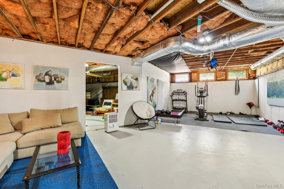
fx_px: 118
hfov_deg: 100.4
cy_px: 94
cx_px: 142
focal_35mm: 15
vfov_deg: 77.3
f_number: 8
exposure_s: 1/5
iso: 400
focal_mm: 15
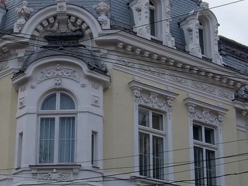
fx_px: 630
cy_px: 134
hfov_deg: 22.1
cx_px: 77
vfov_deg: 16.7
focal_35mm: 88
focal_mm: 7.5
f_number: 3.7
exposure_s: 1/640
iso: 80
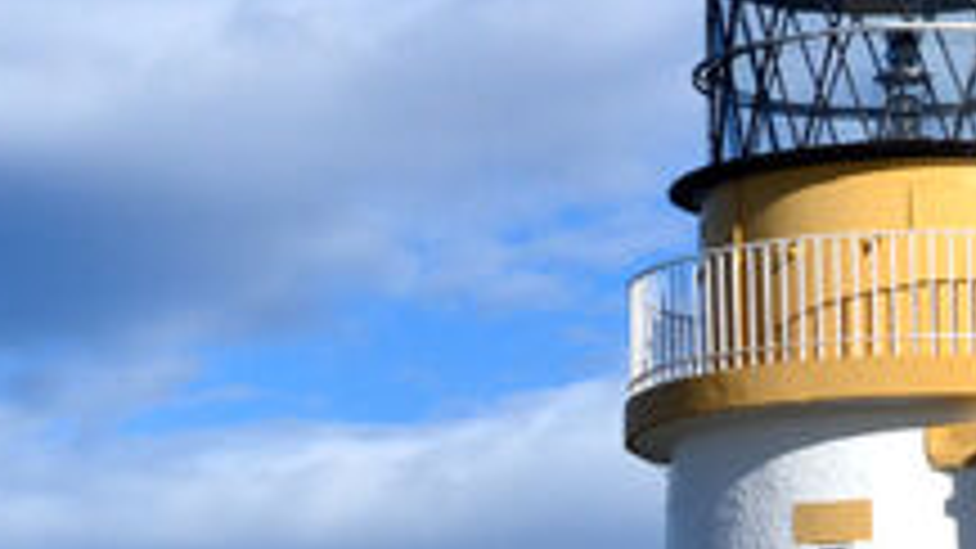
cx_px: -243
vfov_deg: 6.0
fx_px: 5225
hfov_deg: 10.5
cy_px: 459
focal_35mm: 202
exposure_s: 1/1250
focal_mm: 35
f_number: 11
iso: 400
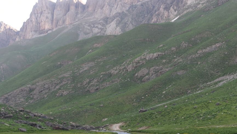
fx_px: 308
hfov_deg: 42.1
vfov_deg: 24.1
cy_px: 102
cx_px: 117
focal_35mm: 49
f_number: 4
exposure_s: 1/125
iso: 125
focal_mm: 31
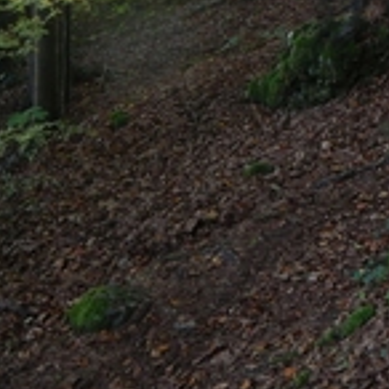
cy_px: 21
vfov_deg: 24.5
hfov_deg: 24.3
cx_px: 381
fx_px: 865
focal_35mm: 68
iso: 400
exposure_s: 1/25
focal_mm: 5
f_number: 3.9
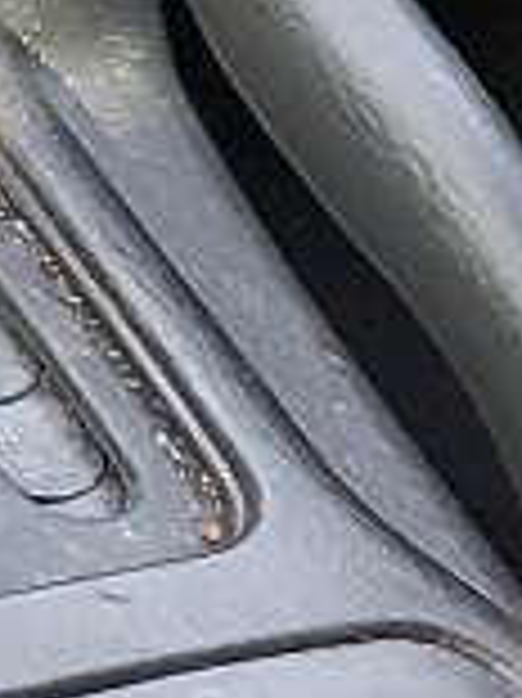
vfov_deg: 7.3
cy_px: -221
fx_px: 5396
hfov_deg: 5.1
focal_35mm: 268
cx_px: -1382
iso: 69
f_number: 1.5
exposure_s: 1/120
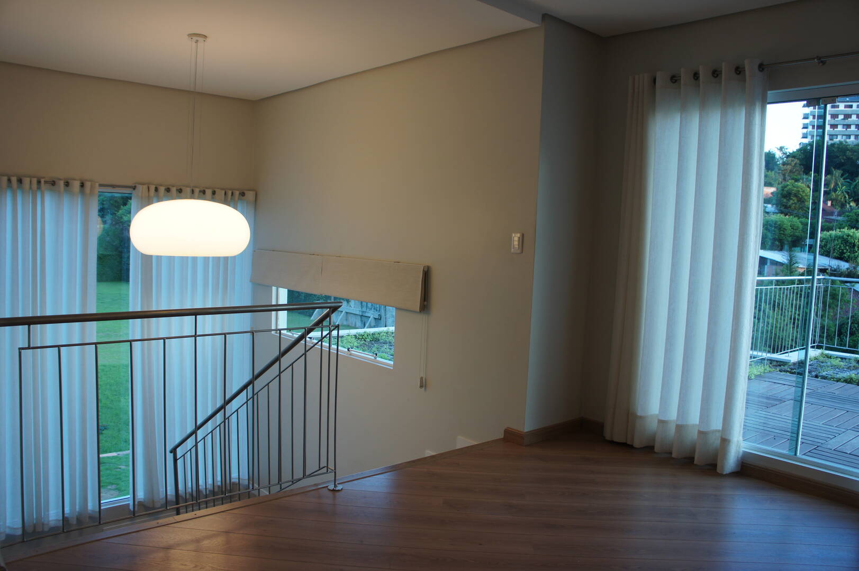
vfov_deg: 47.9
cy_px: 286
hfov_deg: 67.4
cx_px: 430
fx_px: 644
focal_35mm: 27
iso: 200
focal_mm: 18
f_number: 4
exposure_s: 1/30
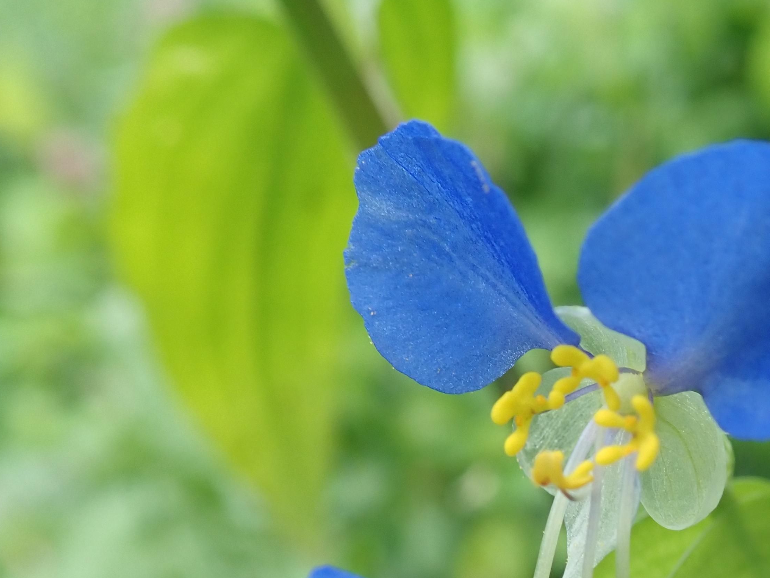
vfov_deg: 26.4
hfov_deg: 33.9
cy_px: 489
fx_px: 1201
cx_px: 667
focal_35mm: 54
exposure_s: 1/250
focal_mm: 5.5
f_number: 3.2
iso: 200
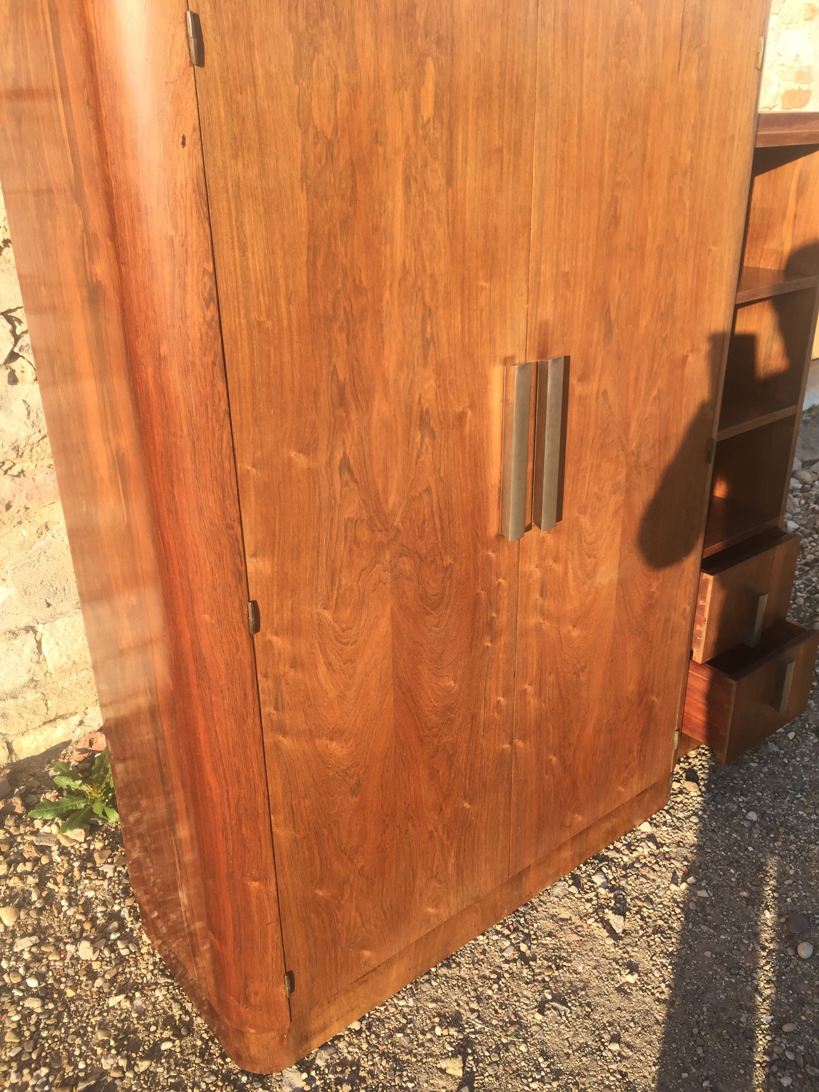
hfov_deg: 48.2
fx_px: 915
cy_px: 546
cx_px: 410
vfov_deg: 61.7
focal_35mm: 29
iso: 32
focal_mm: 4.15
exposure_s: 1/488
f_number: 2.2
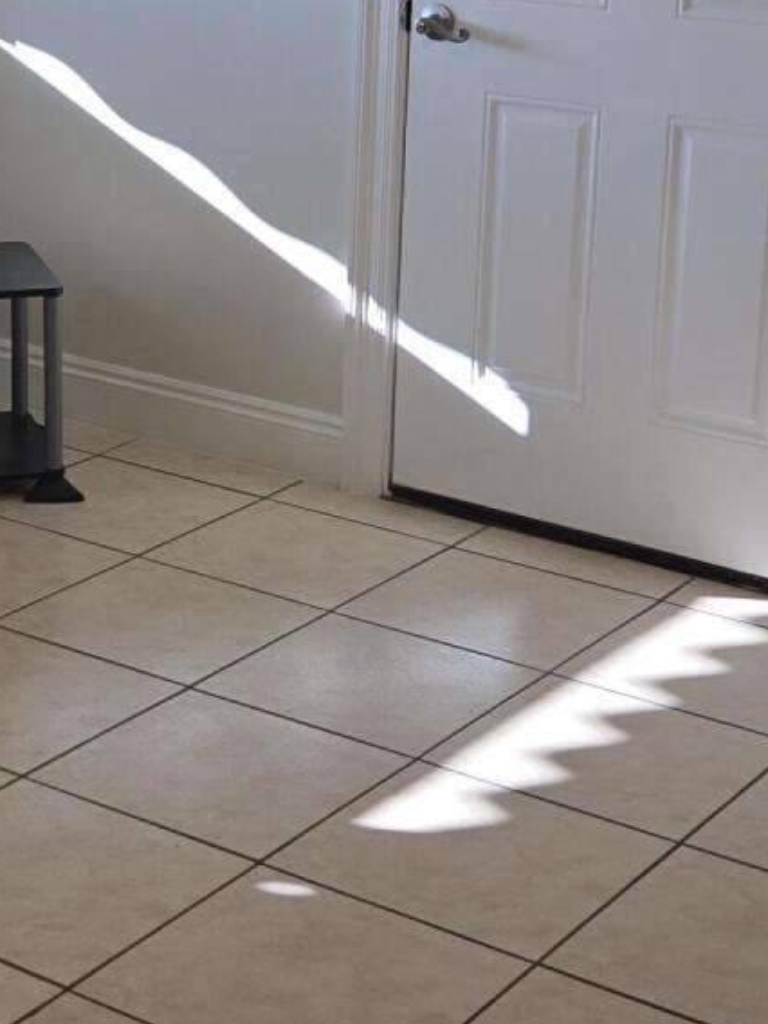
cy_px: 198
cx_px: 103
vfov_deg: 23.7
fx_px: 2396
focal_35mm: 81
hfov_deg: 18.0
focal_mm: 5.4
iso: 25
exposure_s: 1/128
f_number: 1.8
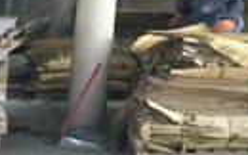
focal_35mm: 85
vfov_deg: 14.1
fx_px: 574
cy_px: -92
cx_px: 191
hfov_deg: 24.1
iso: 50
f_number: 2.2
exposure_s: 1/30
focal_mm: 4.15
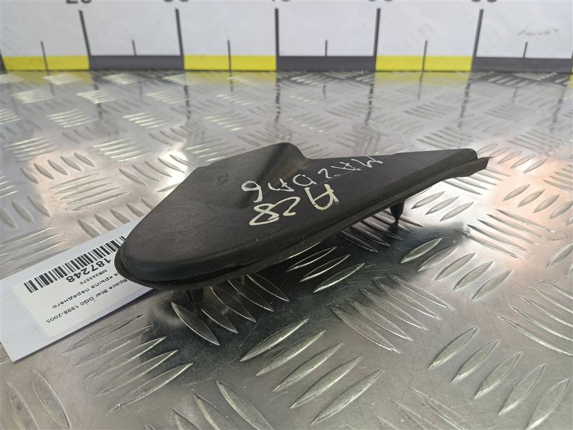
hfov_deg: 65.3
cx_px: 286
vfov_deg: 51.4
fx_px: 447
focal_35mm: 27
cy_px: 215
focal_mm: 4.11
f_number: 1.6
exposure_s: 1/50
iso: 78
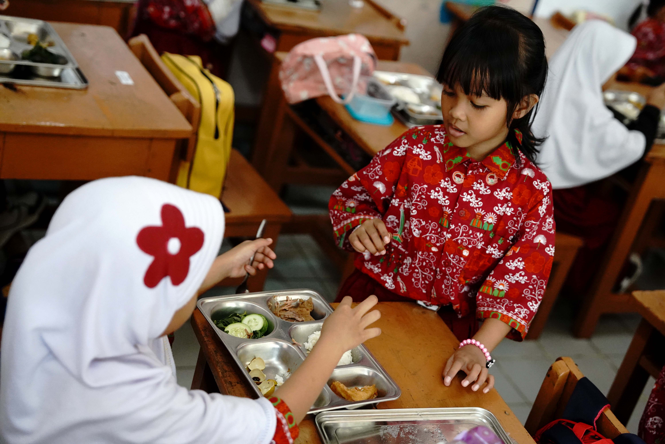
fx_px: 924
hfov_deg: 39.6
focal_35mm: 50
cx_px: 332
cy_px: 222
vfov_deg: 27.0
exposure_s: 1/320
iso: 6400
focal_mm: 50
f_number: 2.8
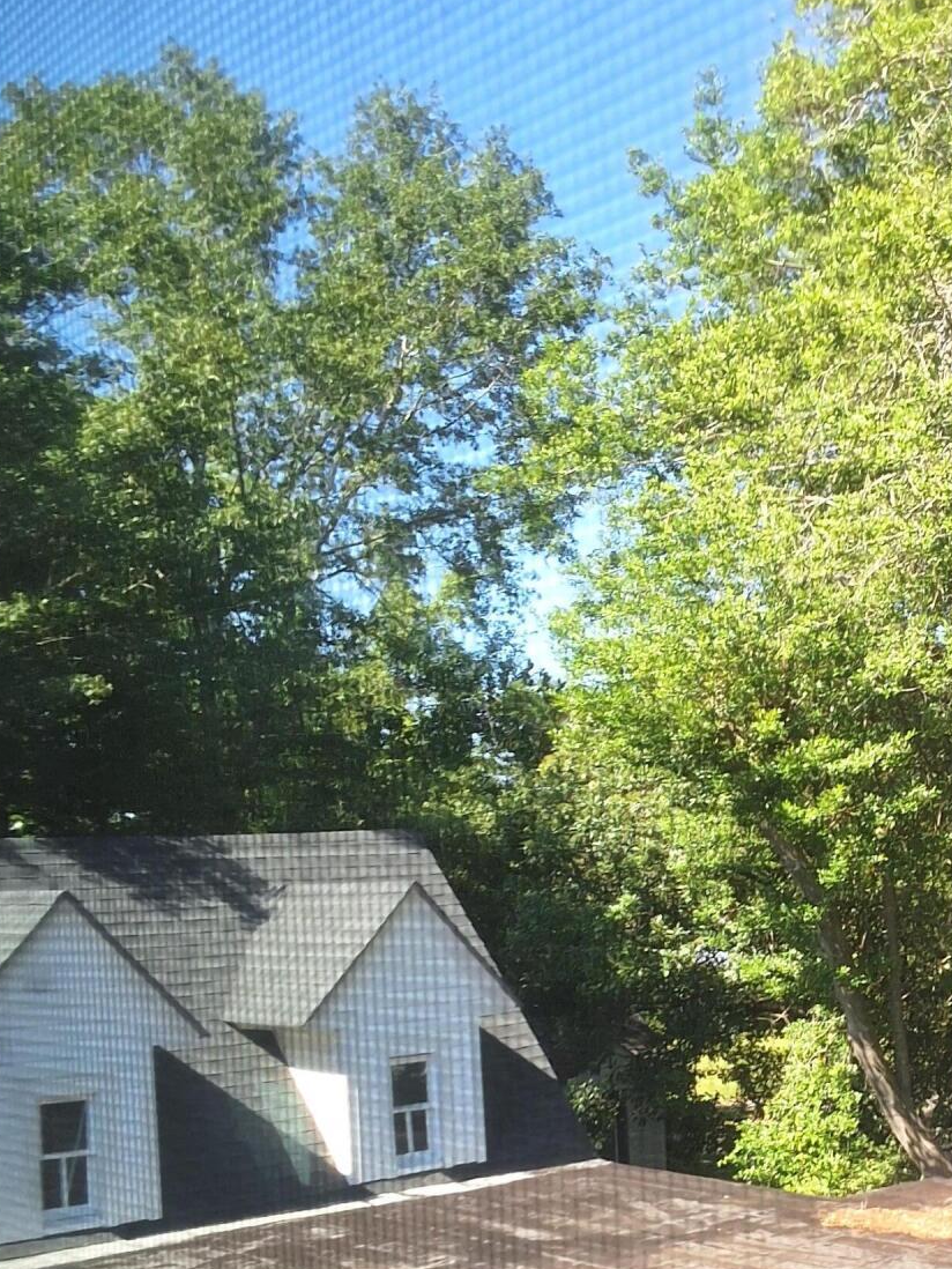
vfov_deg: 36.6
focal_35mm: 51
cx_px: 812
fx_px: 1869
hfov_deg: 27.8
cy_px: 960
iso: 32
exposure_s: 1/169
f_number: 1.9
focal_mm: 2.91
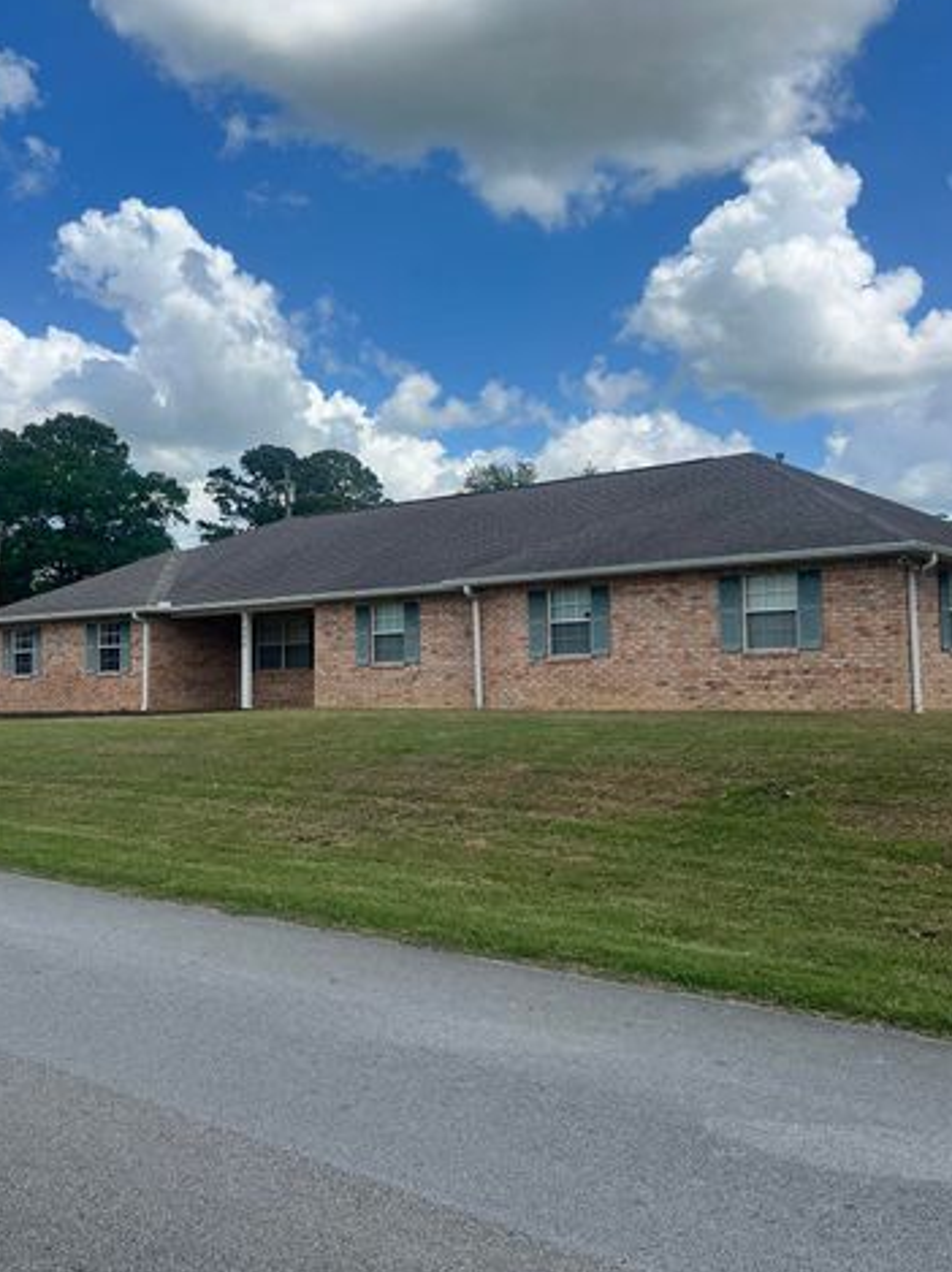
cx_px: 448
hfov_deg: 38.6
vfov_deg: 50.1
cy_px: 574
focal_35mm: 37
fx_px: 1359
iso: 50
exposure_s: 1/5587
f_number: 1.5
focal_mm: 5.7
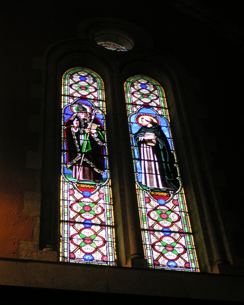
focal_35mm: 71
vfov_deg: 26.8
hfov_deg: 21.6
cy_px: 145
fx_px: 641
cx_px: 122
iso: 200
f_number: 3.2
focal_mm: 10.5
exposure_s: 1/50
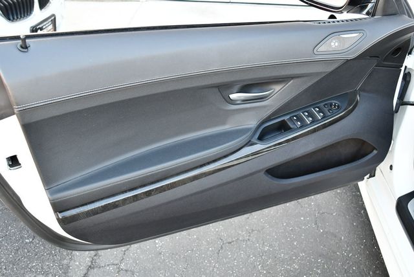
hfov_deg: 53.1
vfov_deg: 36.9
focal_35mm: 36
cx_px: 207
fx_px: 414
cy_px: 138
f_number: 3.5
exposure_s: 1/200
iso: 800
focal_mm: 18
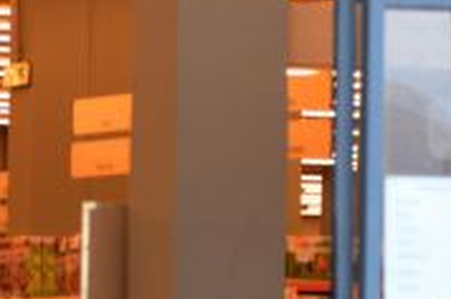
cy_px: 391
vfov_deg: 2.7
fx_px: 6425
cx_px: -86
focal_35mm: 514
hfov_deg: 4.0
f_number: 3.5
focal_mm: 95
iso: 100
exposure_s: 1/125
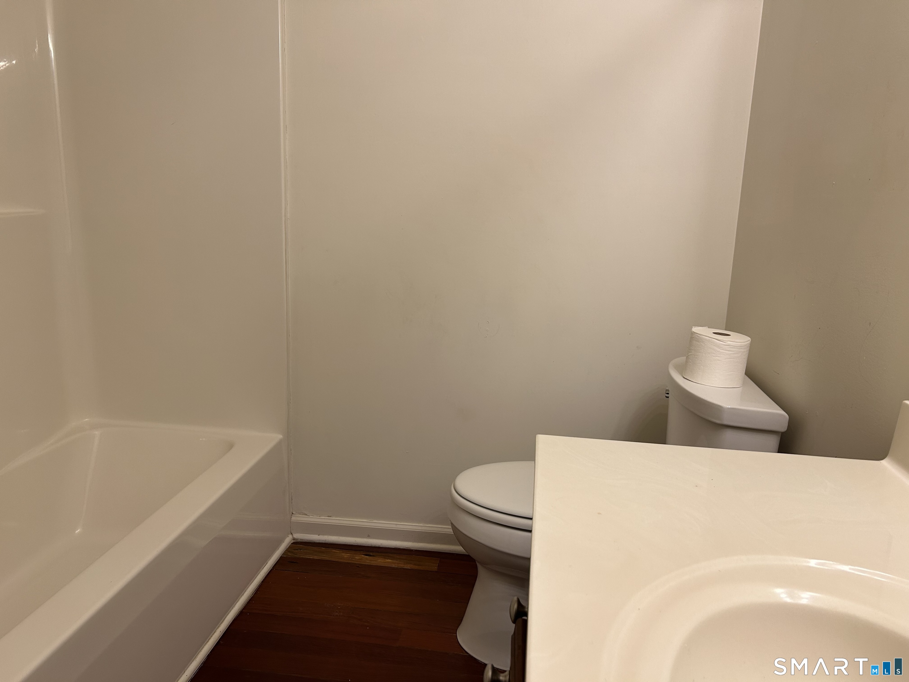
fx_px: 683
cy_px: 341
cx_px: 454
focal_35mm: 26
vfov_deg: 53.1
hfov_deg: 67.3
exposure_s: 1/120
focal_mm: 5.7
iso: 80
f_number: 1.5
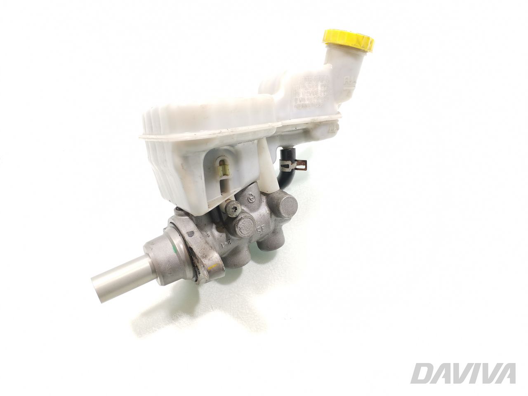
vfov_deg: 53.1
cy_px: 198
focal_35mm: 26
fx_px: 397
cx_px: 264
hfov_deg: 67.3
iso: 100
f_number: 1.8
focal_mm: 4.75
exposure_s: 1/100
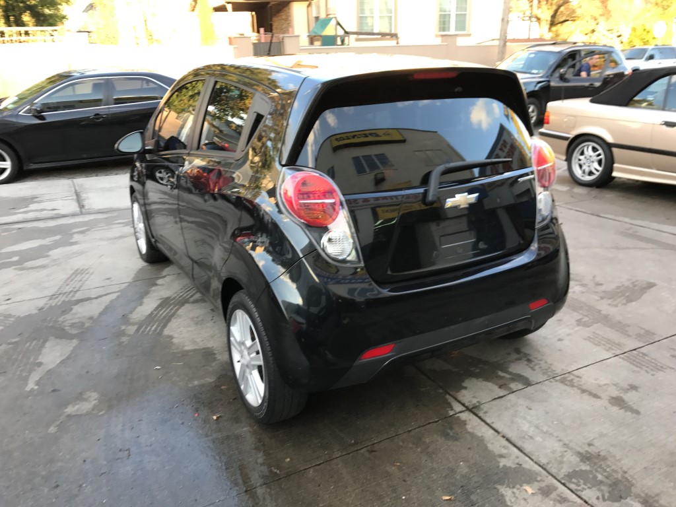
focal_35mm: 28
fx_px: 547
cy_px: 254
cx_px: 338
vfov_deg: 49.7
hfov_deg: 63.4
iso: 40
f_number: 1.8
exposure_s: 1/120
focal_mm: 3.99
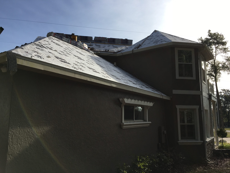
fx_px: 193
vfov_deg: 48.2
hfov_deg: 61.7
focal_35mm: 29
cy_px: 86
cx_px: 115
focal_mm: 4.15
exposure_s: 1/1876
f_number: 2.2
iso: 25
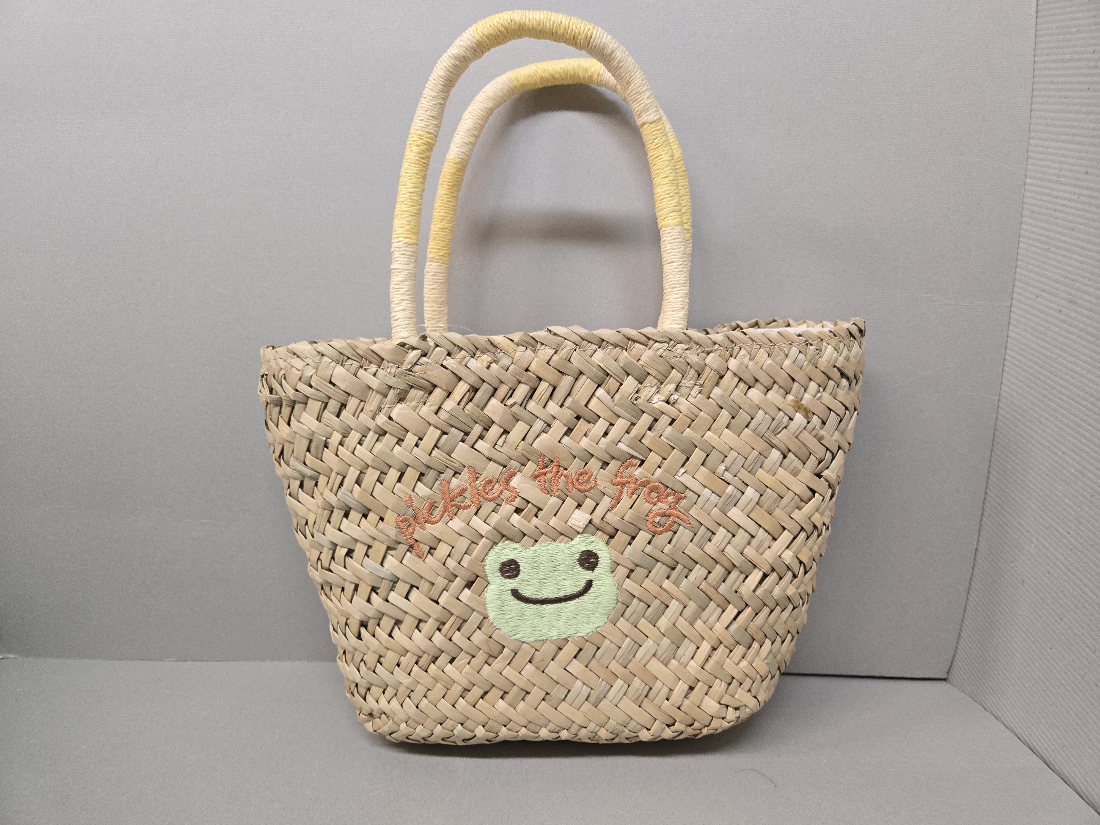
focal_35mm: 23
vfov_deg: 58.9
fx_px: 731
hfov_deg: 73.9
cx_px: 550
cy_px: 412
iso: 250
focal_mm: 5.4
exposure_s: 1/100
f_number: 1.8
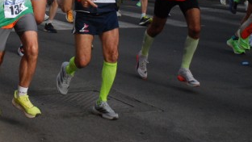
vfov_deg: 10.4
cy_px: -15
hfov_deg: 18.3
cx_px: 22
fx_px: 769
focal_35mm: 115
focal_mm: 38
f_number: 5.6
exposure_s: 1/1250
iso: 1000
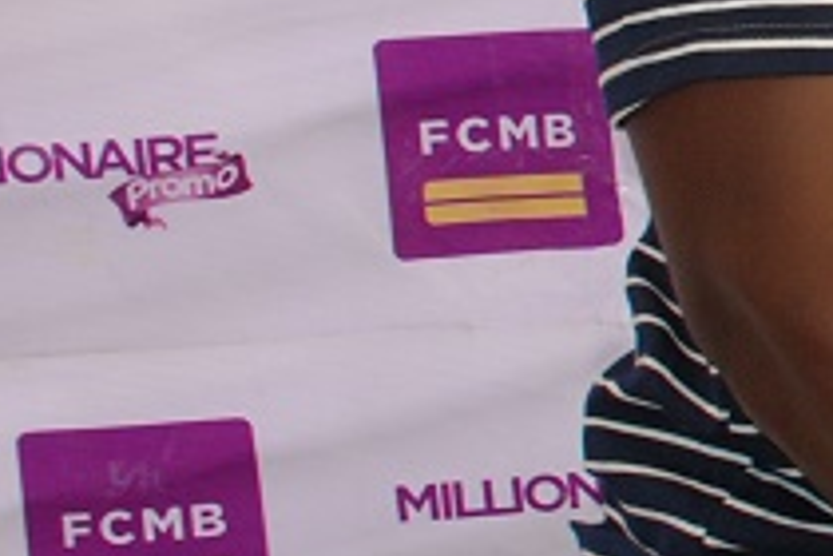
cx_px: 1971
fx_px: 3748
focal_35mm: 162
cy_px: -77
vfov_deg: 8.4
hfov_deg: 10.8
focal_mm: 22
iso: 400
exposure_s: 1/60
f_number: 5.6
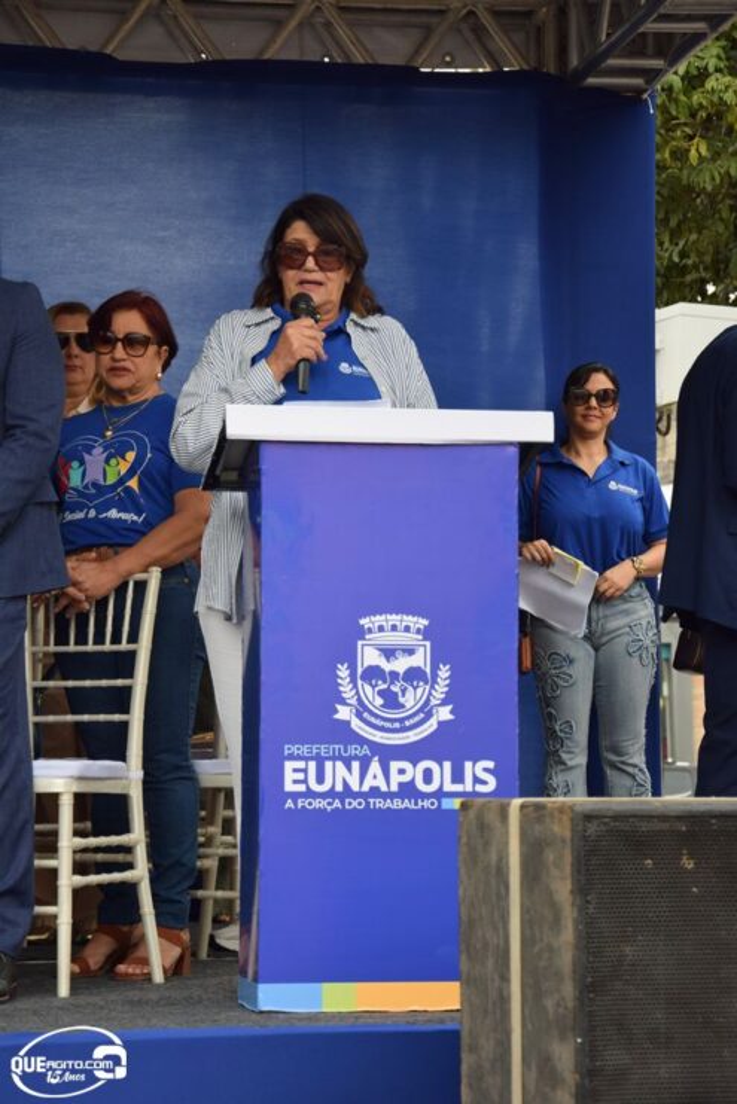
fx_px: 3038
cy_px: 552
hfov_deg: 13.8
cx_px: 368
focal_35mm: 99
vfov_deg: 20.6
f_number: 5.3
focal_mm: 66
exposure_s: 1/250
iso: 400
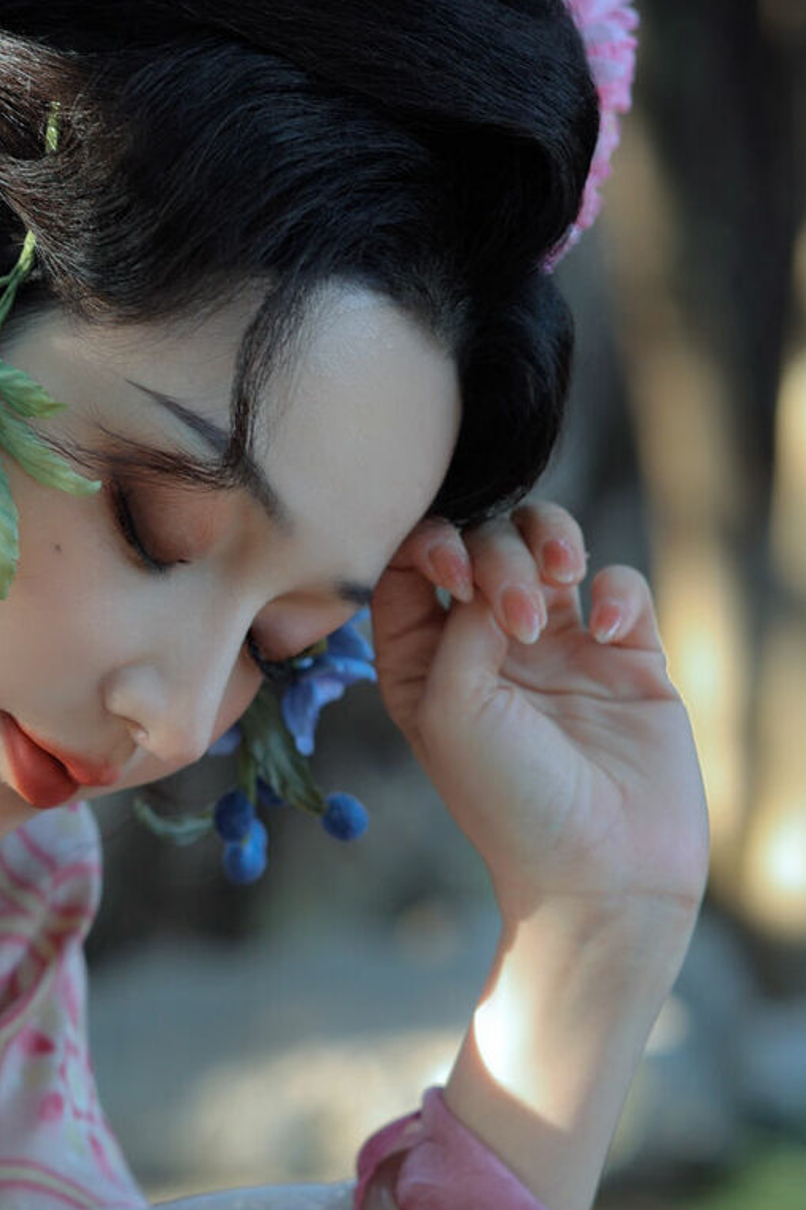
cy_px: 675
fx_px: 5913
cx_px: 32
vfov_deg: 11.7
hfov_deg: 7.8
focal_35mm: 176
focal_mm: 85
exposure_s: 1/60
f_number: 4
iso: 250
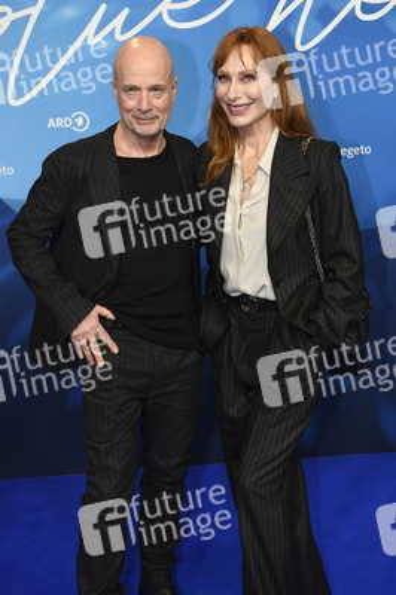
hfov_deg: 29.2
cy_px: 298
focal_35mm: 46
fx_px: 760
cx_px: 198
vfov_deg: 42.8
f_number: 4
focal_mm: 46
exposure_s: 1/320
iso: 800
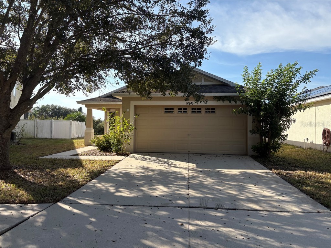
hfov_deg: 67.3
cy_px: 124
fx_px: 249
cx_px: 166
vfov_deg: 53.1
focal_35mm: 26
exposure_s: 1/2538
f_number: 1.6
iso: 64
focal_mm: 5.96
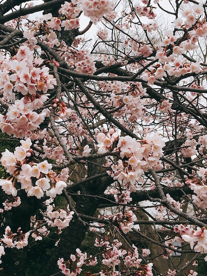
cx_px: 51
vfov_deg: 34.6
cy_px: 89
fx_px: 438
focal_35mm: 55
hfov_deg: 26.2
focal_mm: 4.15
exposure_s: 1/2331
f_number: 2.2
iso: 25
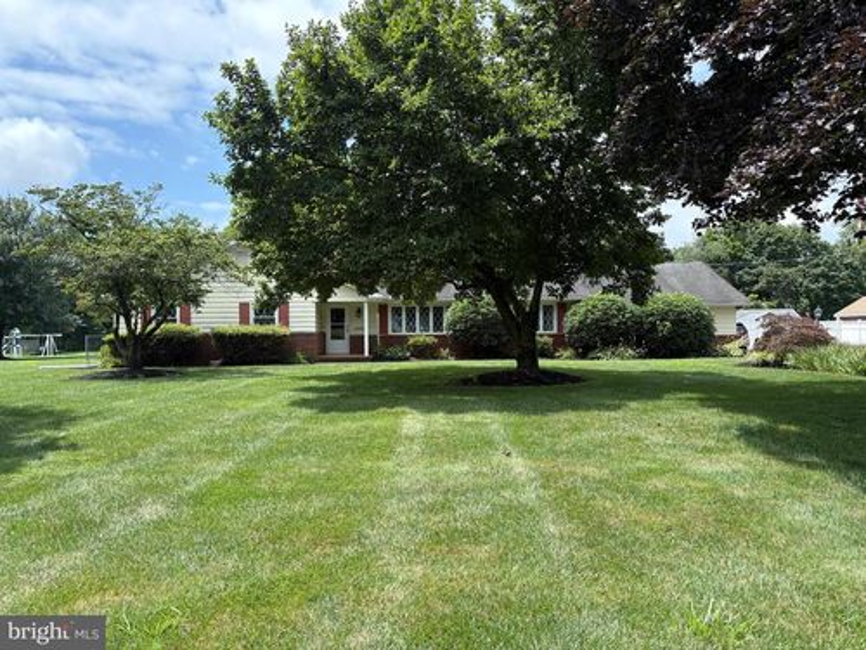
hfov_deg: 67.3
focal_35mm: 26
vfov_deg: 53.1
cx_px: 433
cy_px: 325
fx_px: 650
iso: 64
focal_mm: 5.96
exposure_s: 1/1799
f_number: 1.6
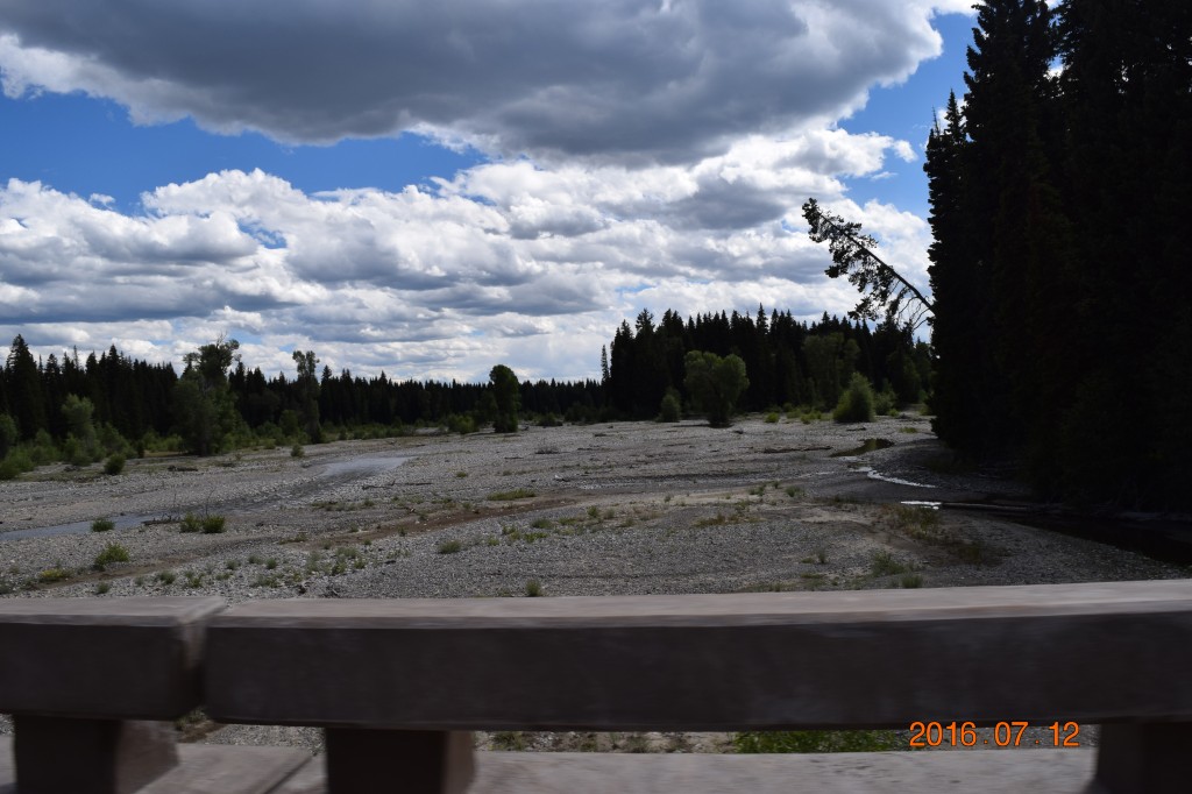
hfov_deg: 67.4
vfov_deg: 47.9
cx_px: 596
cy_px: 397
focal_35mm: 27
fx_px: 894
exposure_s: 1/500
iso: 200
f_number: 10
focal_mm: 18
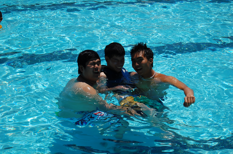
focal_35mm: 82
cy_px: 77
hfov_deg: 24.7
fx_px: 533
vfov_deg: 16.5
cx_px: 116
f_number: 5.6
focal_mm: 55
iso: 200
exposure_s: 1/2000
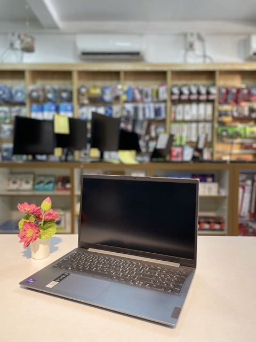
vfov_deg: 67.3
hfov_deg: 53.1
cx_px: 128
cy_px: 171
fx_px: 256
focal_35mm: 26
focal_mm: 4.2
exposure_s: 1/100
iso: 100
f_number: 1.6
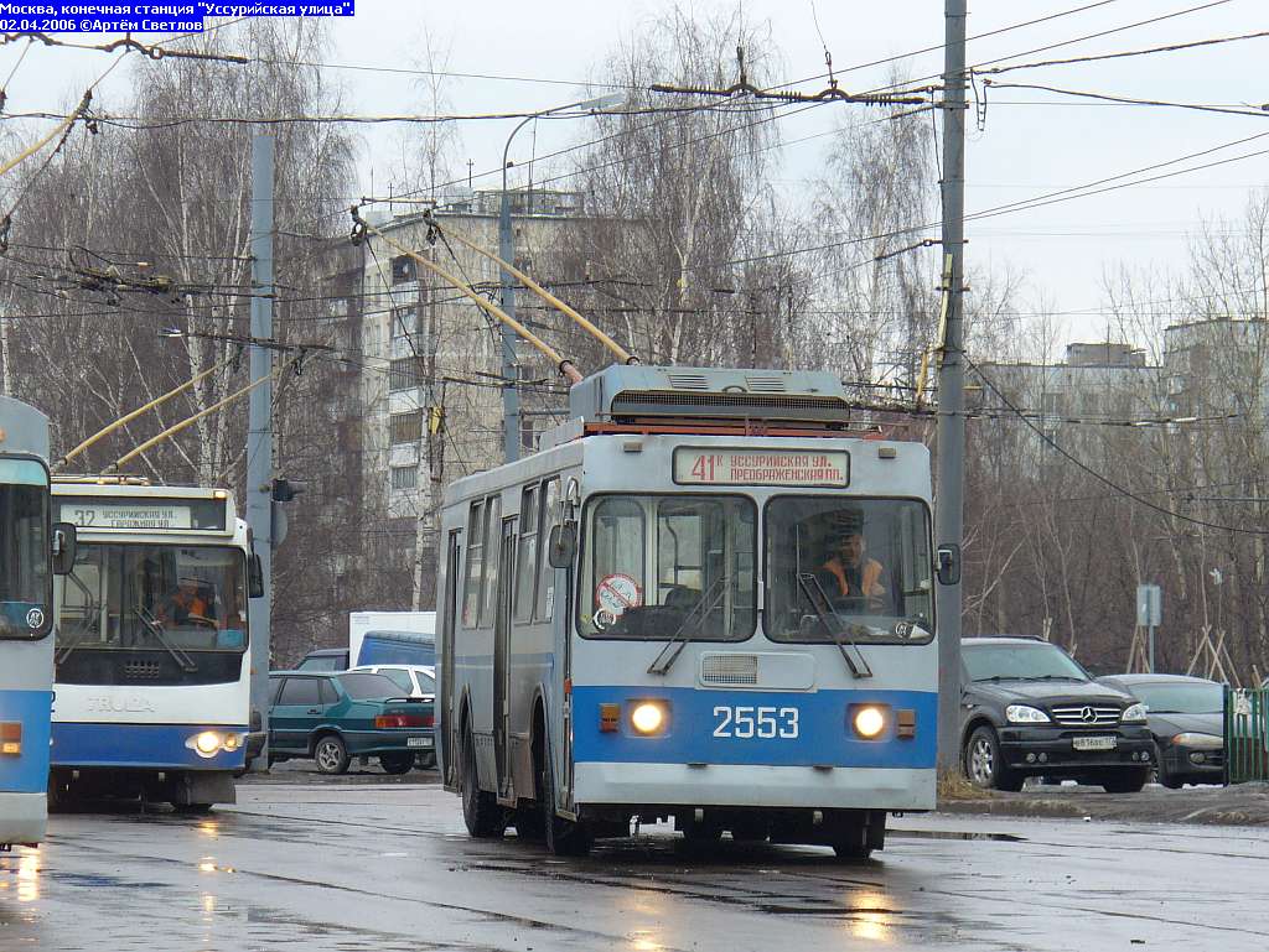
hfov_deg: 12.6
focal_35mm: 157
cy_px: 476
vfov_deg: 9.5
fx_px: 5758
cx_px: 634
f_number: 4
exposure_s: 1/80
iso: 80
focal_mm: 25.9
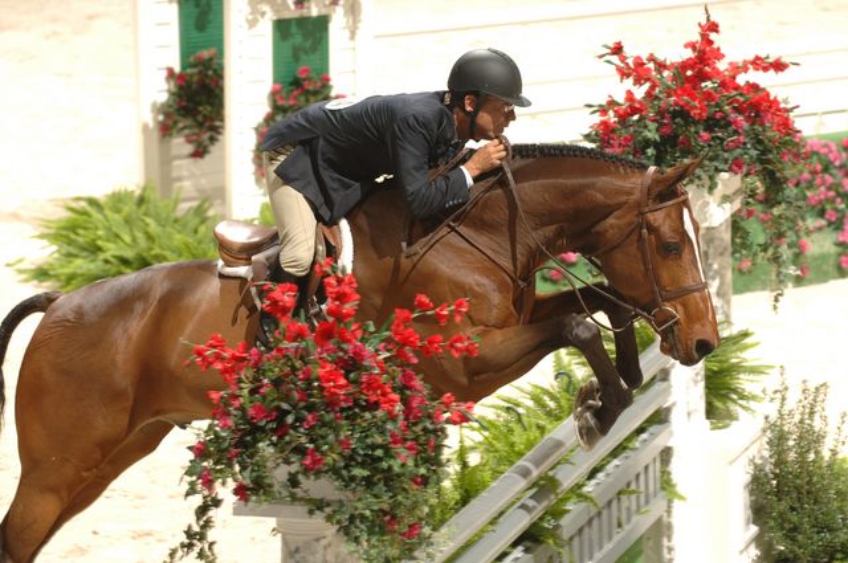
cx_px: 424
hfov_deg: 10.6
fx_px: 4587
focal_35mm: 195
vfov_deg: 7.0
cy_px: 282
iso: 250
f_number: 4
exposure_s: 1/250
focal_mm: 130
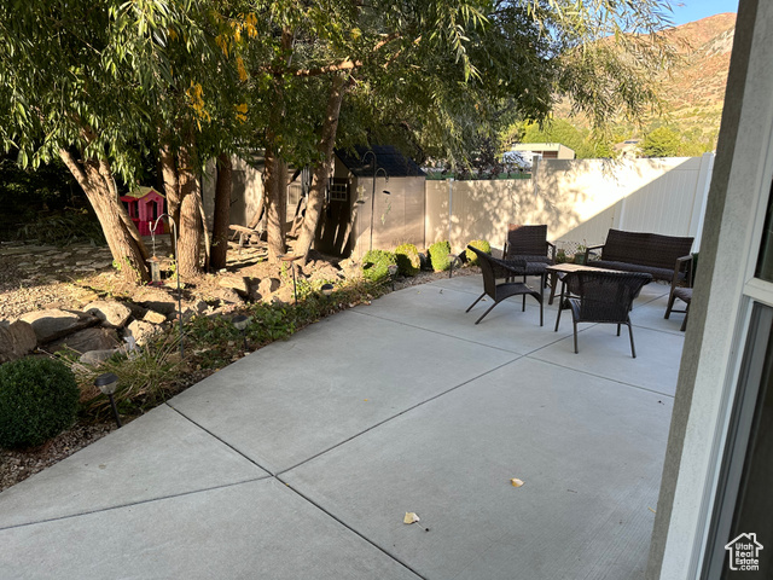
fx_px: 536
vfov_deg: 56.8
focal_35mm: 24
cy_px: 290
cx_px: 386
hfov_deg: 71.6
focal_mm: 6.86
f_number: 1.78
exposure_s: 1/491
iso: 80
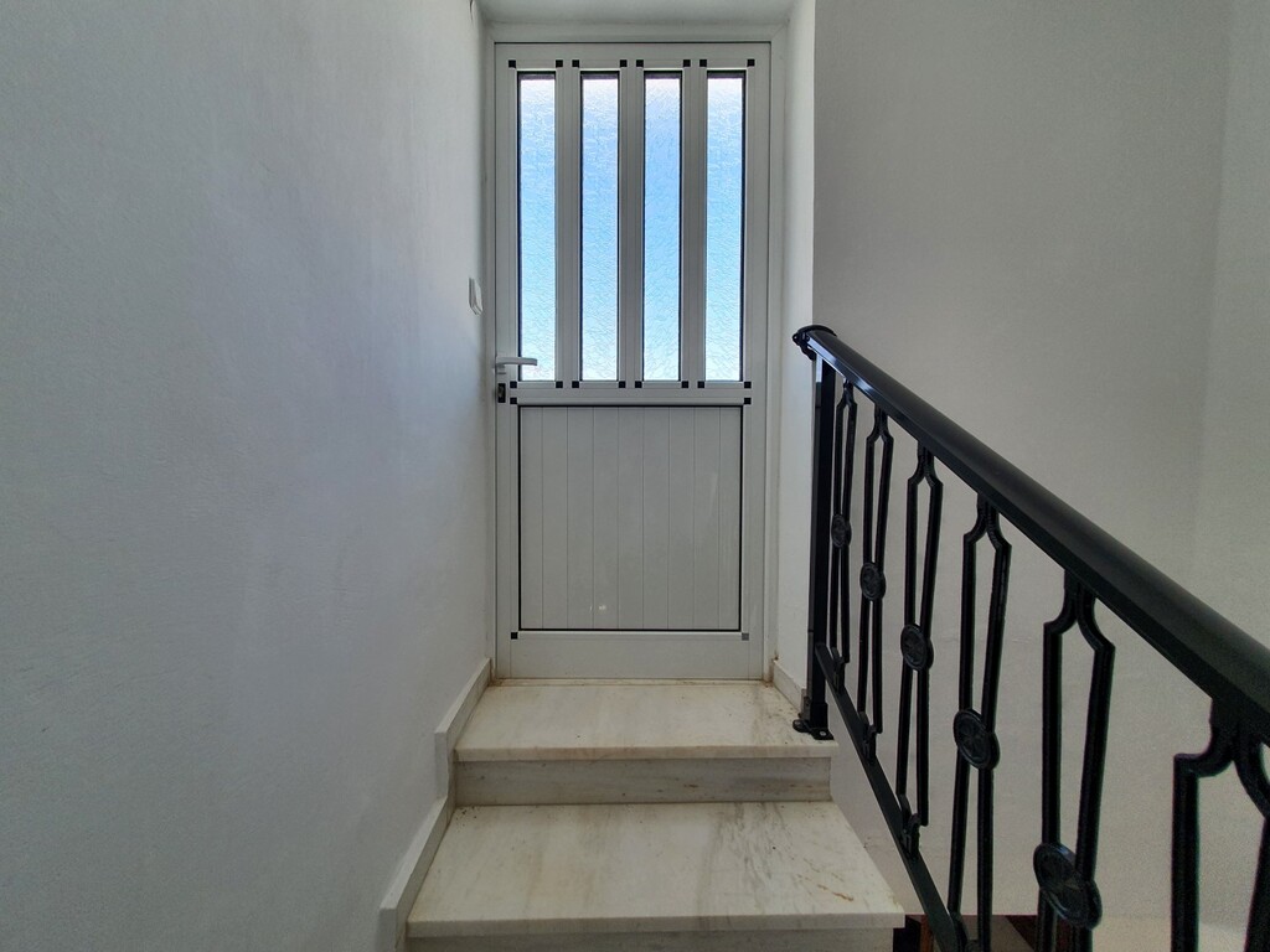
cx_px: 635
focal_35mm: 13
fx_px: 477
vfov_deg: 89.9
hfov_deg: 106.2
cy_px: 476
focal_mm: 1.8
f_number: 2.2
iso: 50
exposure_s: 1/110
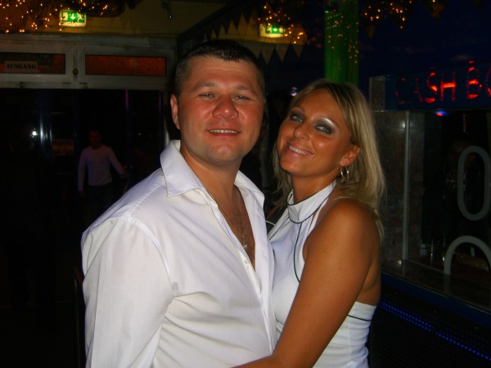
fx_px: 539
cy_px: 184
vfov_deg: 37.7
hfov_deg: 49.0
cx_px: 246
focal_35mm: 38
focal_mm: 7.9
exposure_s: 1/60
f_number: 2.8
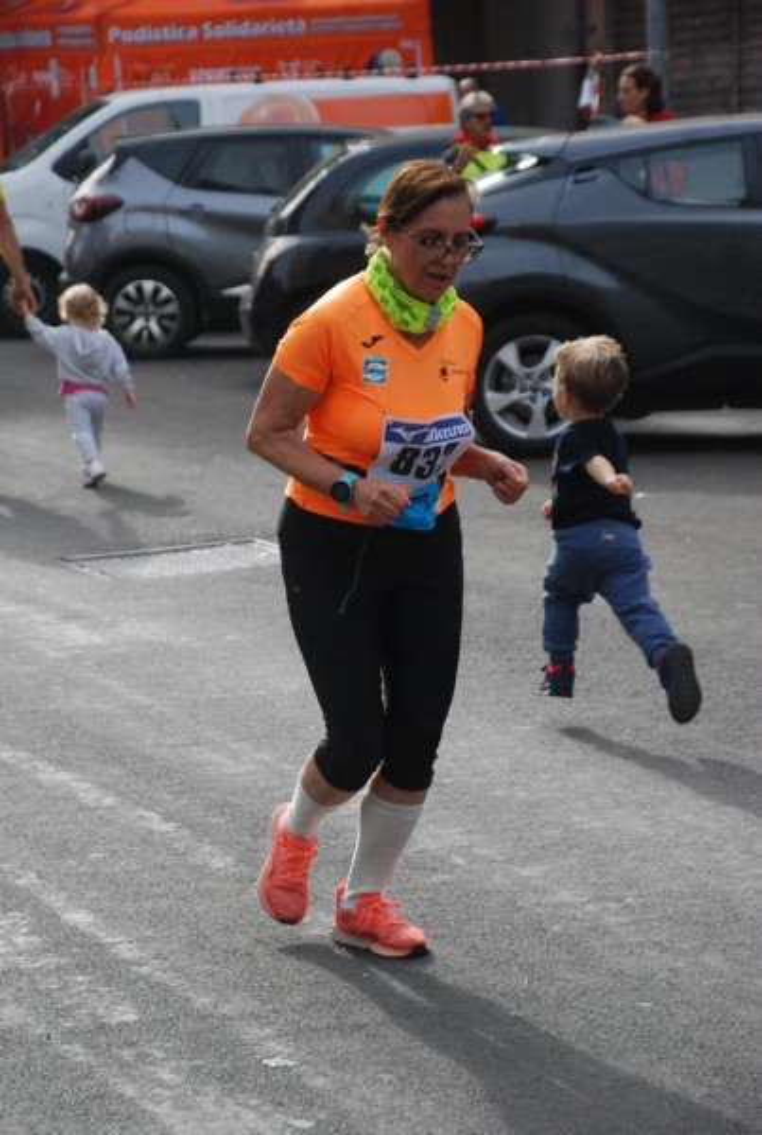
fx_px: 4027
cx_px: 381
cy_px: 568
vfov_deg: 16.0
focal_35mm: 128
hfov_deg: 10.8
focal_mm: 85
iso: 1000
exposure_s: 1/1000
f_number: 5.6
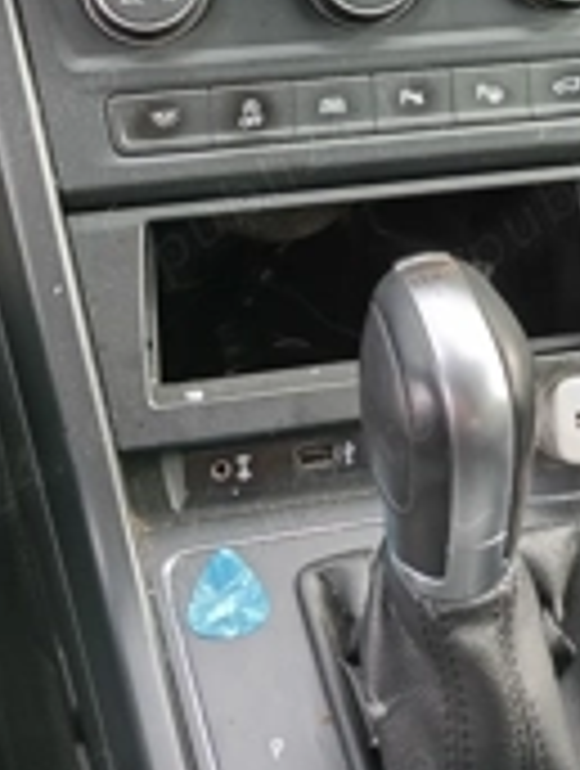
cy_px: -108
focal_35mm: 63
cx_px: 450
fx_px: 1402
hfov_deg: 23.1
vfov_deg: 27.6
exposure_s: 1/33.3
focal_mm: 3.98
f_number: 1.8
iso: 200
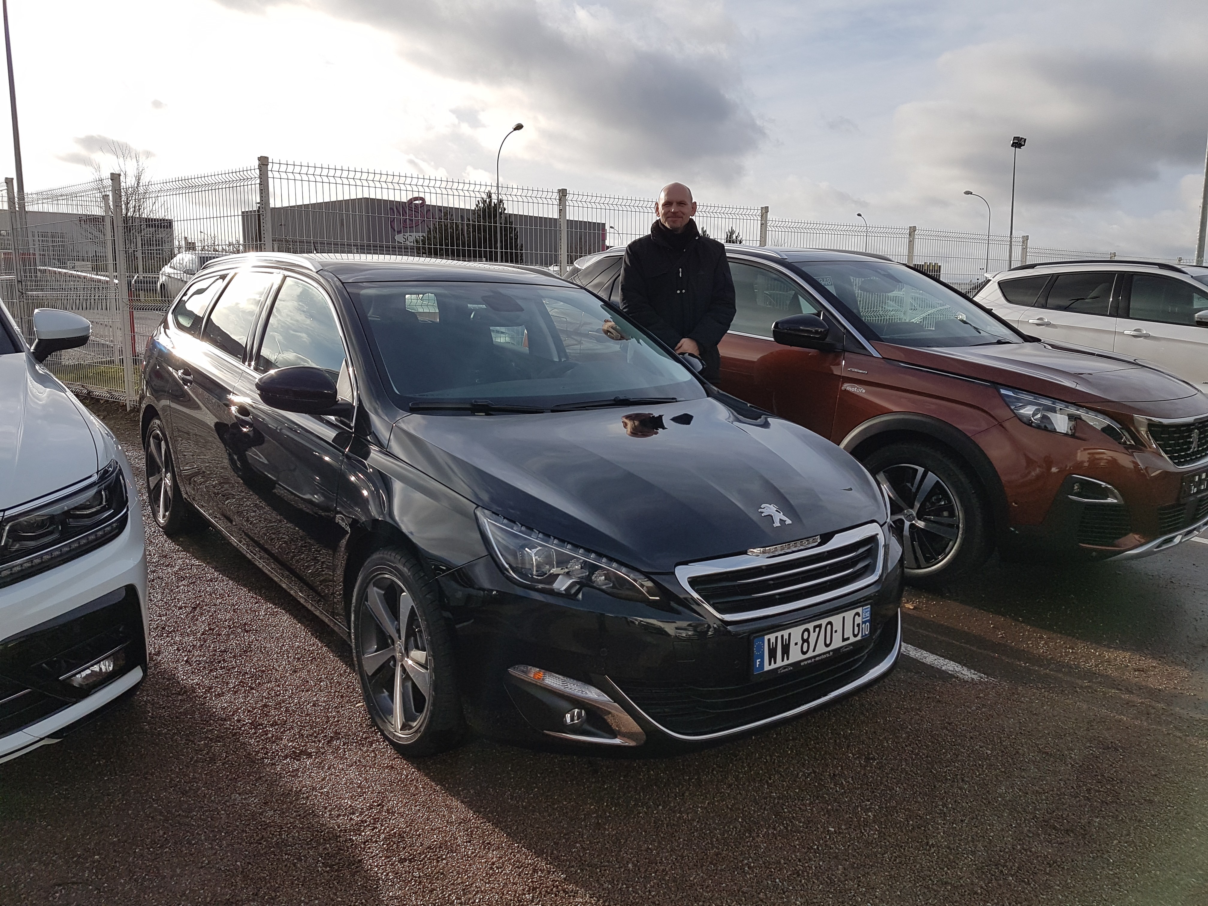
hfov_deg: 67.3
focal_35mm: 26
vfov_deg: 53.1
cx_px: 604
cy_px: 453
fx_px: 907
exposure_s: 1/2440
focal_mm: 4.2
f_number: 1.7
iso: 40
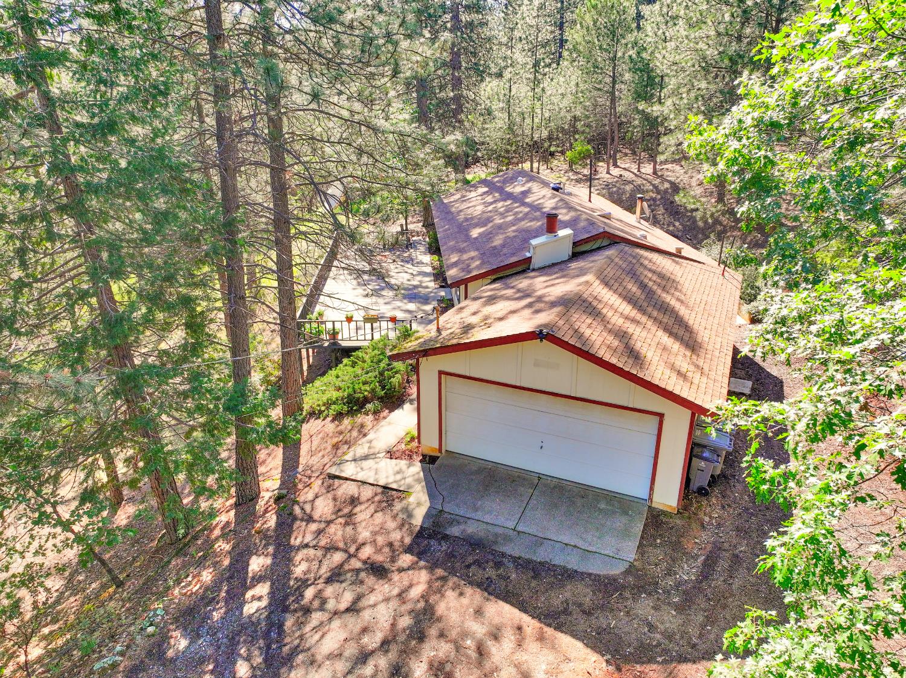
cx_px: 453
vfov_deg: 56.8
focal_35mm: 24
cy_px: 339
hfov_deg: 71.6
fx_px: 628
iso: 140
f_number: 2.8
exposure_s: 1/640
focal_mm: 12.3
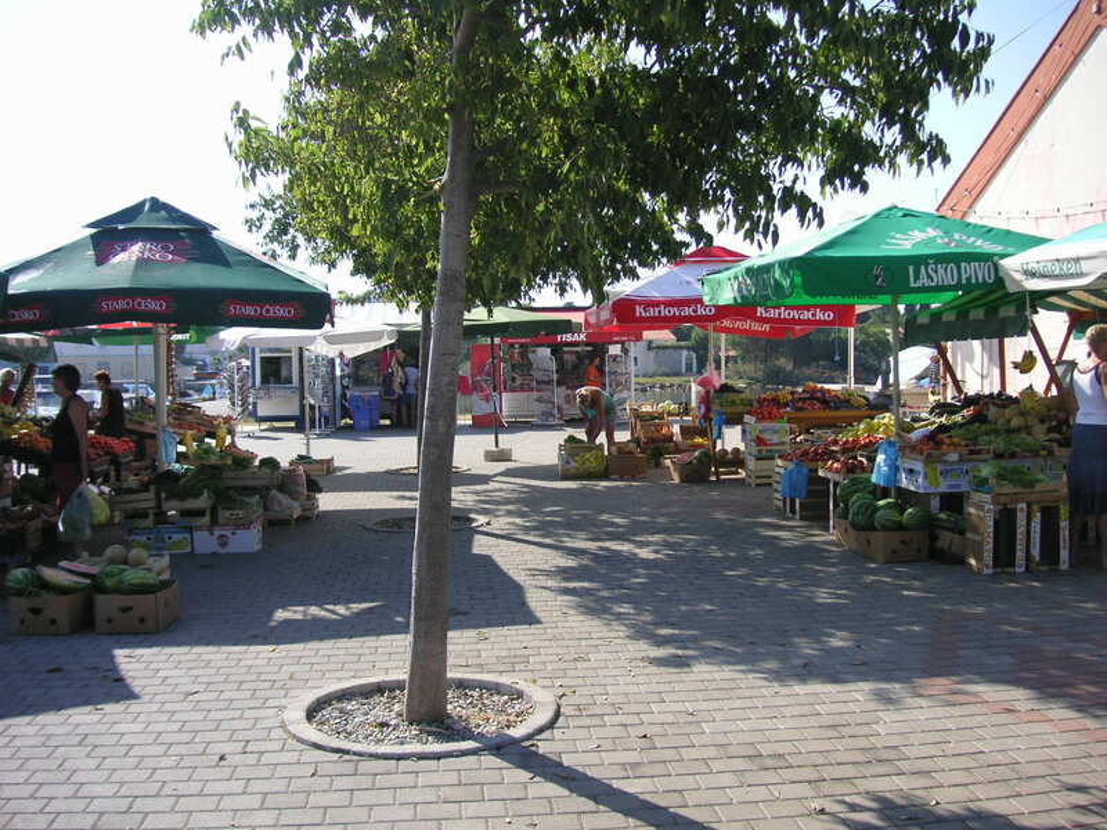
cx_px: 554
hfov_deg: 50.1
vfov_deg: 38.7
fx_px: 1183
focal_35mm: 37
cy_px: 415
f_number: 2.8
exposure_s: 1/750
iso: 50
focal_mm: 6.1
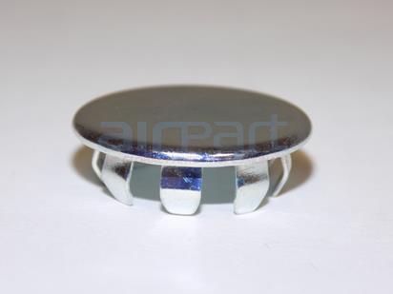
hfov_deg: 10.4
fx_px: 2157
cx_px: 196
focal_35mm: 190
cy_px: 147
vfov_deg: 7.8
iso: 200
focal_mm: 33.7
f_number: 5.4
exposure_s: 1/30
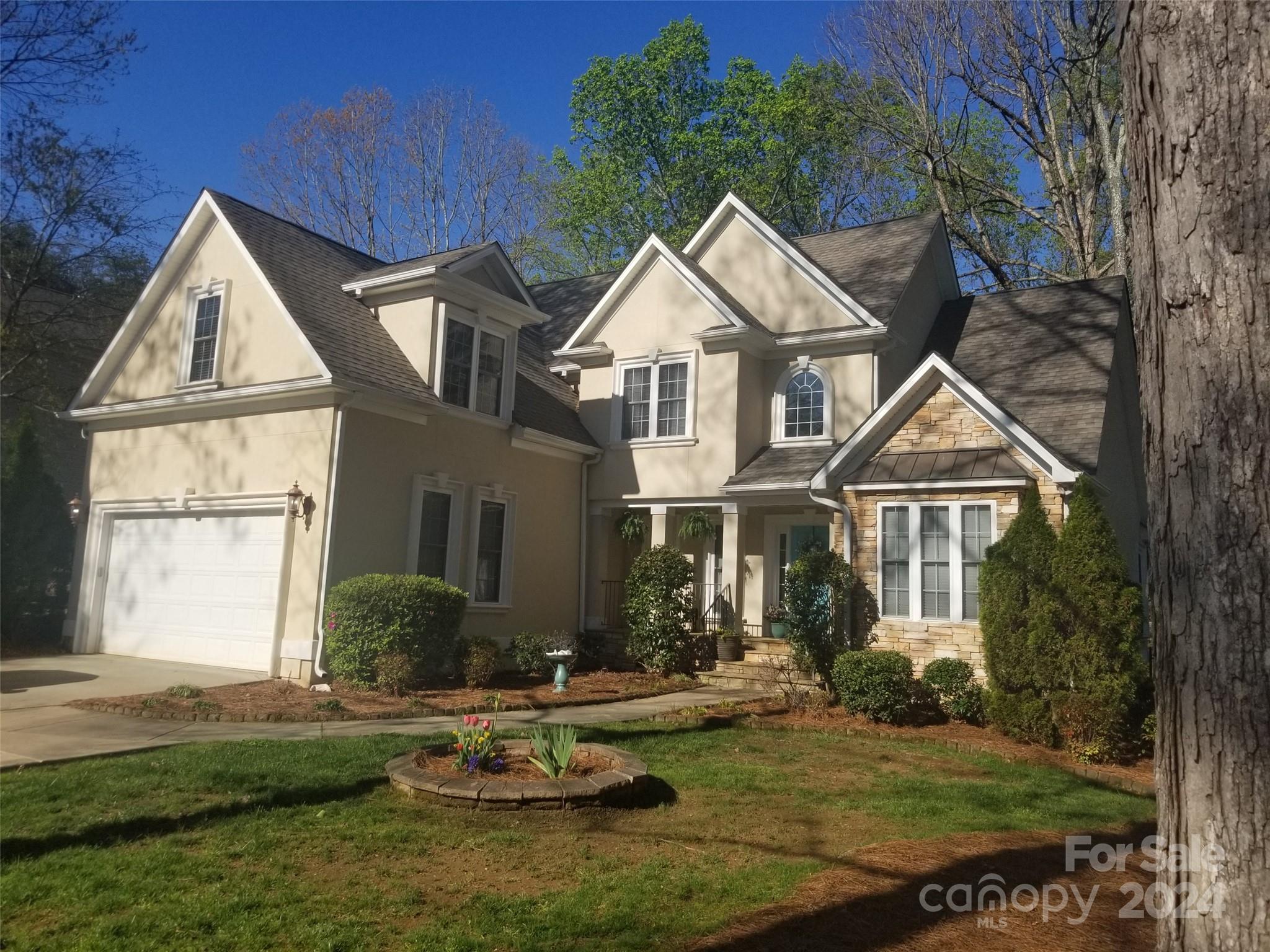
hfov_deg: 67.3
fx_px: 954
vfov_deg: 53.1
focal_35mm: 26
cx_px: 635
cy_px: 476
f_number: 1.7
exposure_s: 1/3232
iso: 50
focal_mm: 4.25
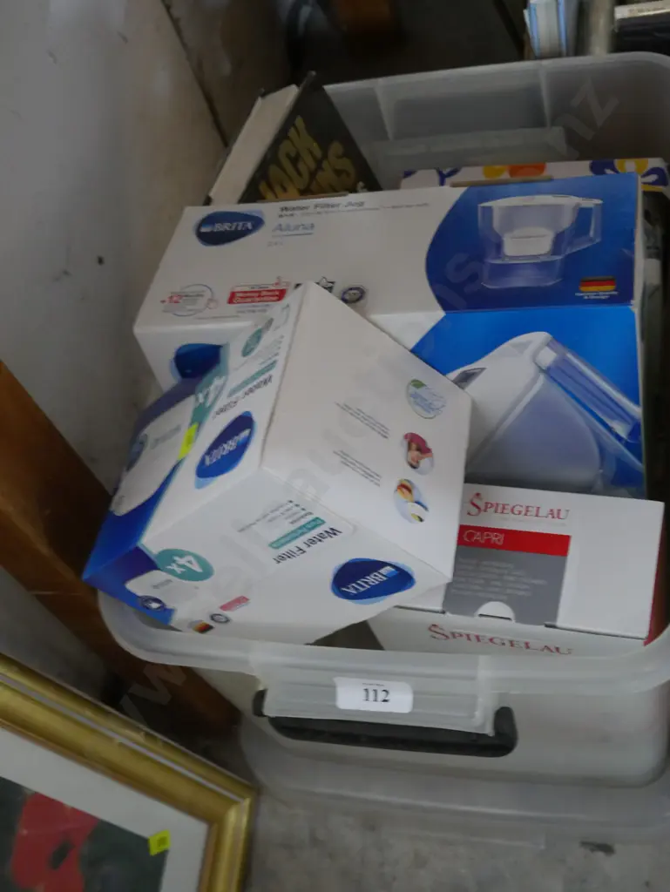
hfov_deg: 34.4
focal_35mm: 42
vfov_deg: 44.8
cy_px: 446
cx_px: 335
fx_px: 1083
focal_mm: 21
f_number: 4.6
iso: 3200
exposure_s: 1/25
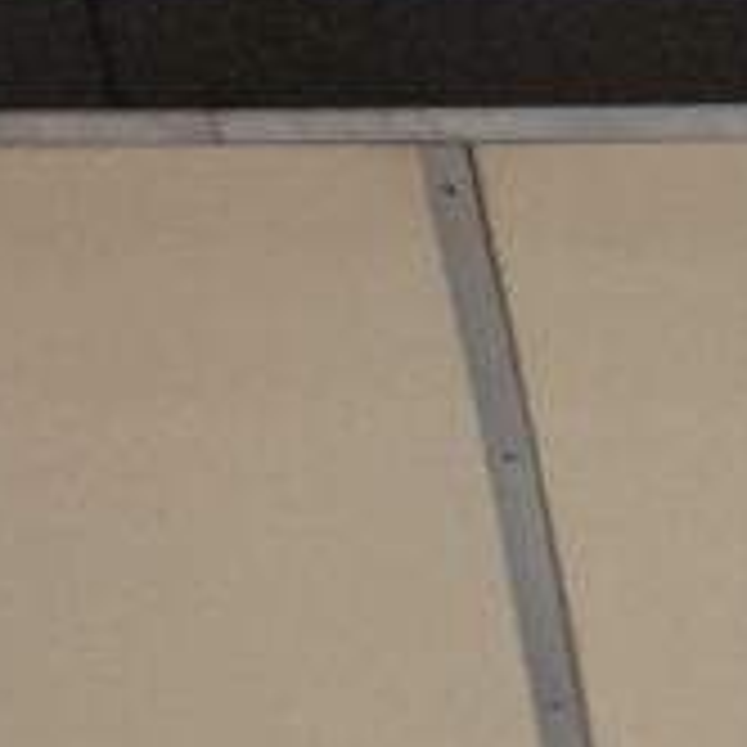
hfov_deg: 7.9
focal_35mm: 159
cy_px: 1478
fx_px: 3882
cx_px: 2794
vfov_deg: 10.2
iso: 320
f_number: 1.8
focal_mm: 5.54
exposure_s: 1/33
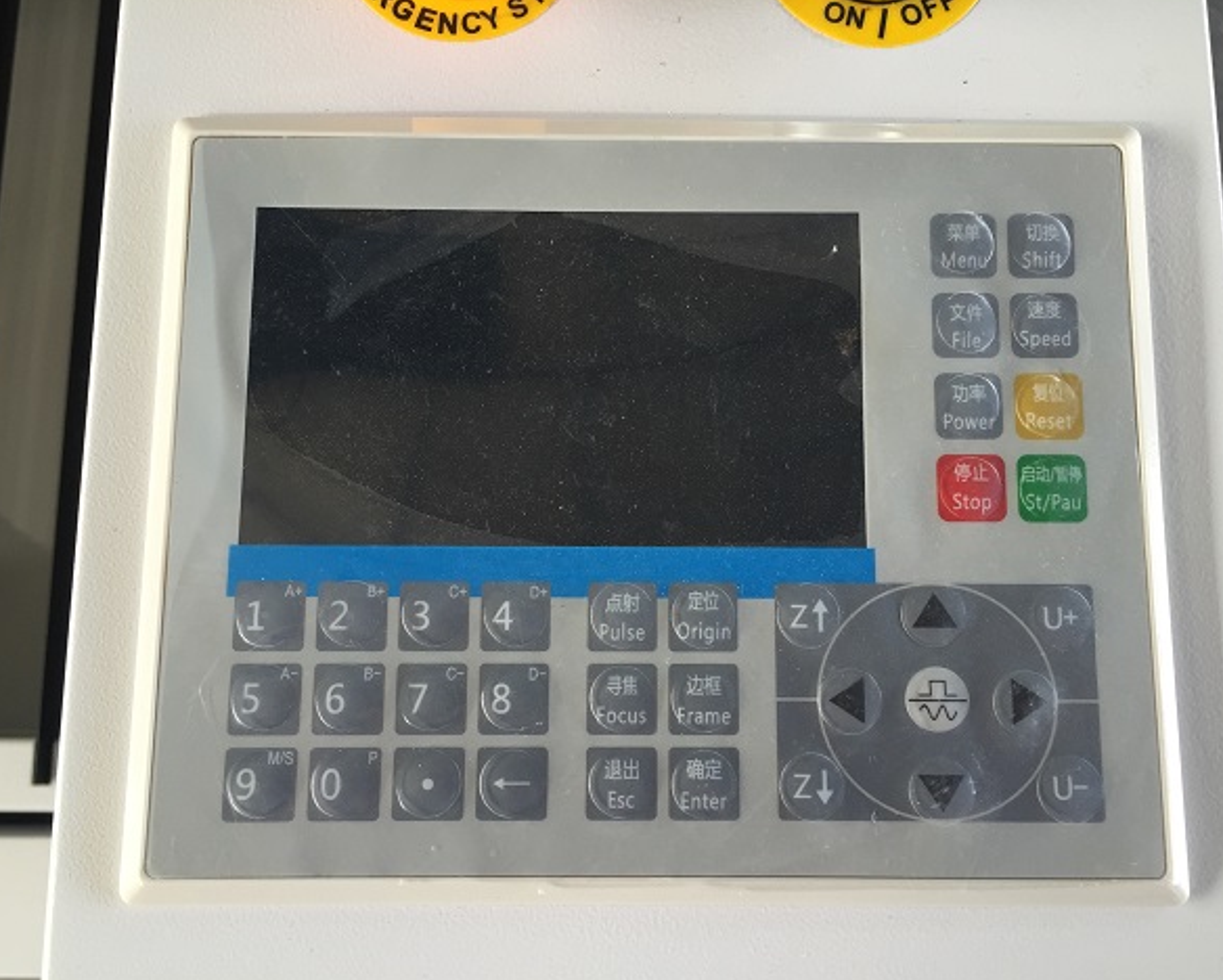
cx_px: 618
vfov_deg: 47.2
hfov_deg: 57.1
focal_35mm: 31
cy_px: 488
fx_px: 1123
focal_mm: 4.15
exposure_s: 1/60
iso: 40
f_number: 2.2
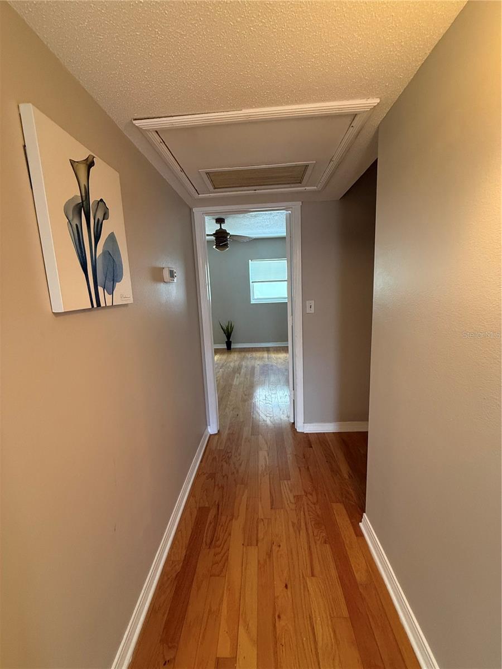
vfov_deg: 102.1
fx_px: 271
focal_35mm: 14
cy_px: 334
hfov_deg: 85.7
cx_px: 251
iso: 400
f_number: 2.2
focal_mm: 2.22
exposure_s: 1/60
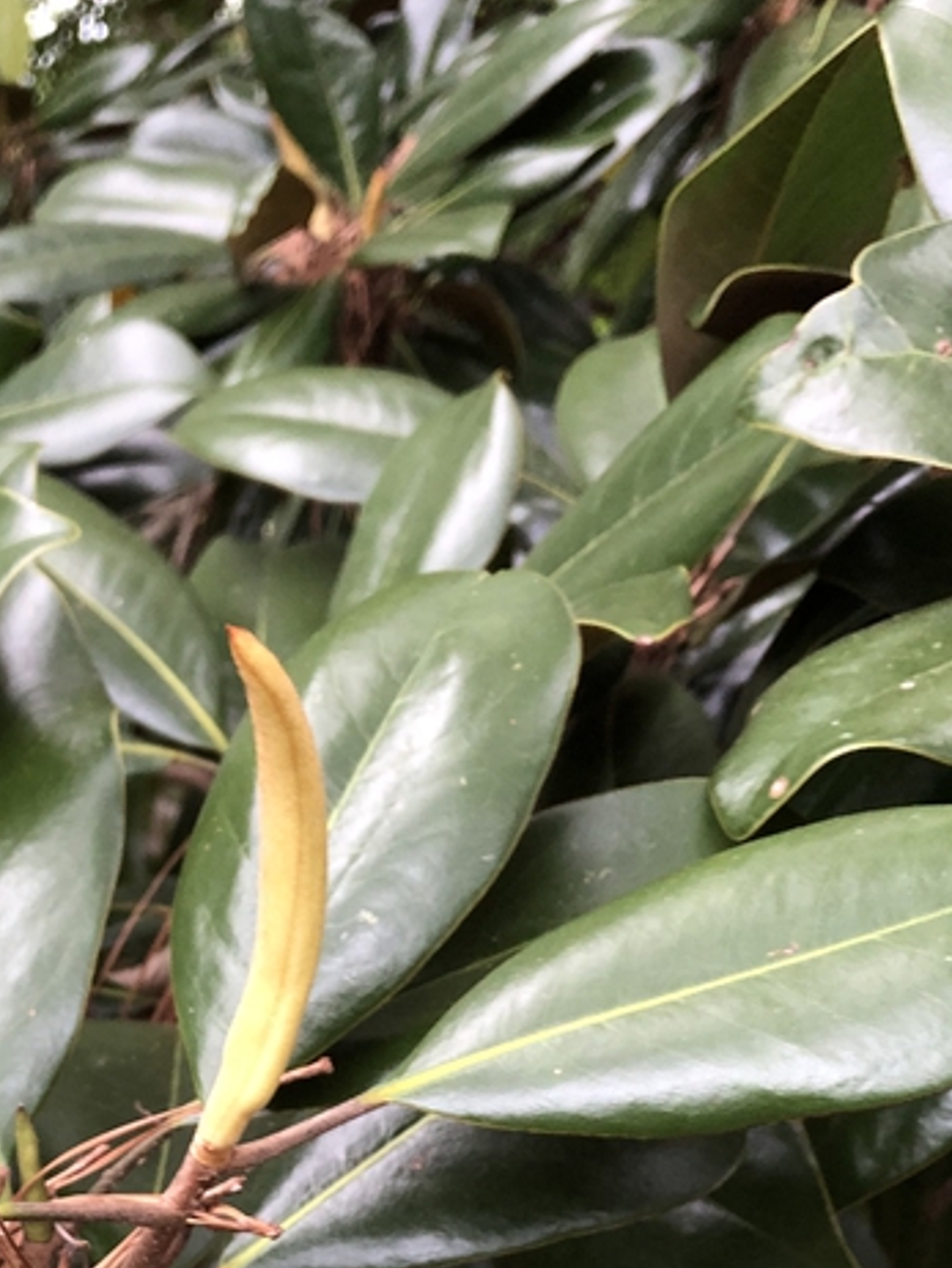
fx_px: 2271
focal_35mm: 62
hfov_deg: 23.1
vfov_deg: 29.5
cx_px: 115
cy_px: 1208
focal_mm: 3.99
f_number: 1.8
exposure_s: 1/20
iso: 40
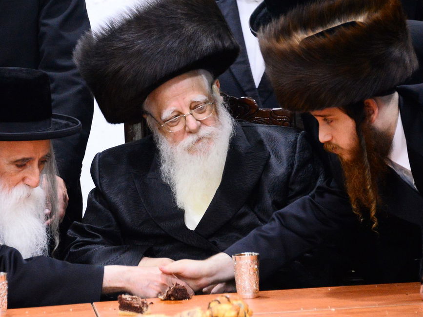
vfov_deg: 4.6
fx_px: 3983
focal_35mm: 326
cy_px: 160
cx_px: 178
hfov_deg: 6.1
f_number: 5.6
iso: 6400
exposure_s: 1/80
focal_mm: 210
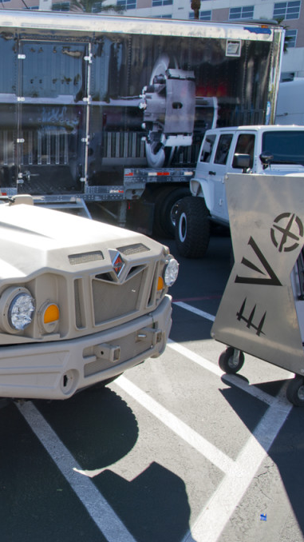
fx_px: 545
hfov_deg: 27.1
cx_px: -71
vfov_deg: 52.8
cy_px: 271
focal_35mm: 38
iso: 200
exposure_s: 1/250
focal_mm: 24
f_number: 8
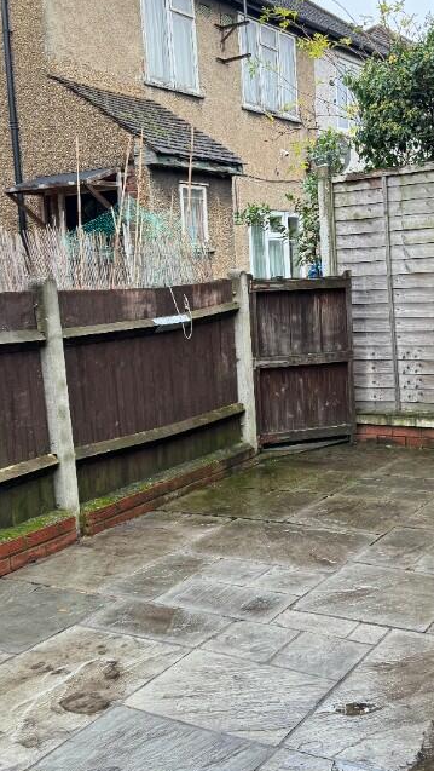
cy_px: 343
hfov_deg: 28.3
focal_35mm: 42
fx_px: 858
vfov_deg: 48.2
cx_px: 270
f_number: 1.78
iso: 100
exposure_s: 1/121
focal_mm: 6.76
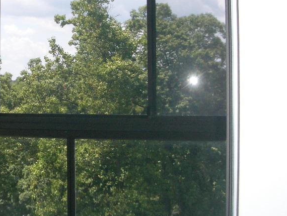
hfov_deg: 30.5
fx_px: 514
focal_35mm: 62
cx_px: 62
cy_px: 82
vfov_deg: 23.6
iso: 100
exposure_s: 1/640
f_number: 4.3
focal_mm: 5.8
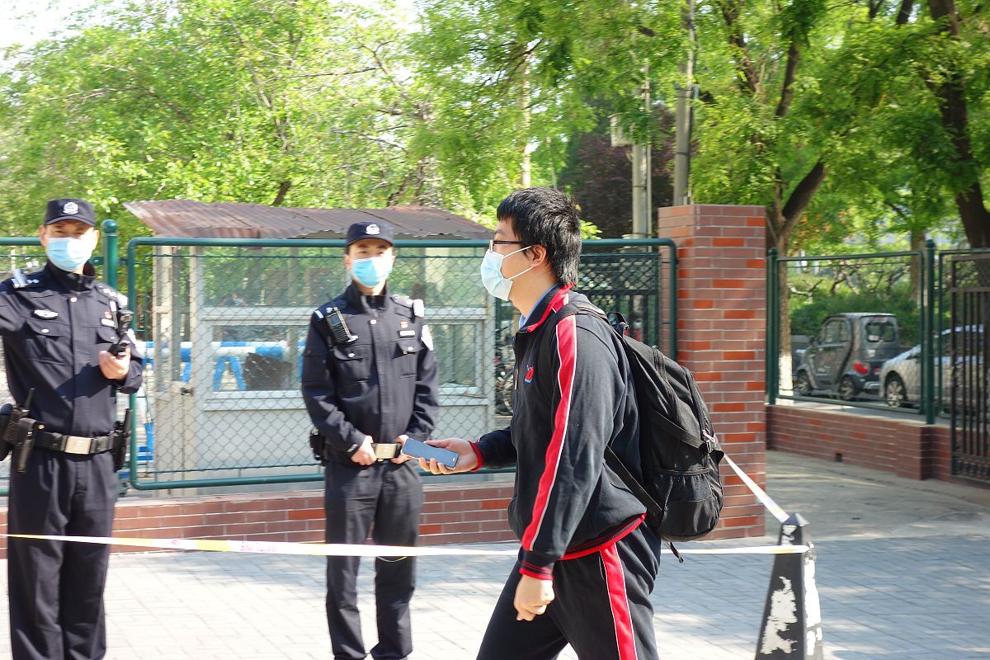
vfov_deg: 21.2
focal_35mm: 64
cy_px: 330
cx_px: 495
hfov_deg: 31.4
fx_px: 1760
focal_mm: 23.82
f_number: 4
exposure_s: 1/200
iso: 125
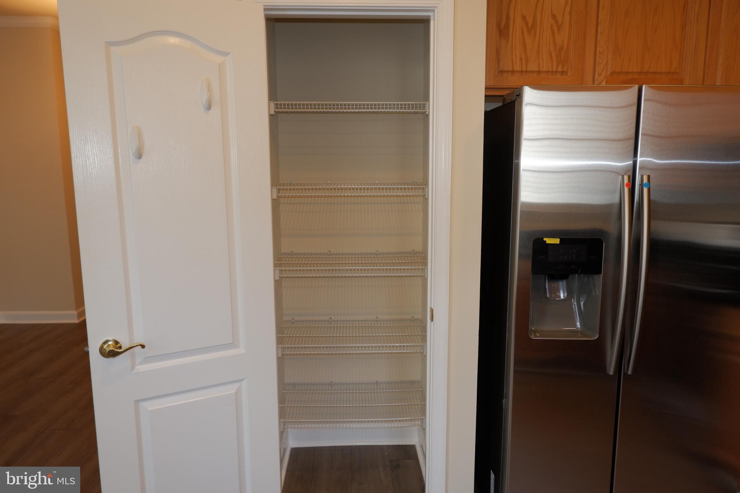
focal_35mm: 24
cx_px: 370
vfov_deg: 53.1
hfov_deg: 73.7
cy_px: 246
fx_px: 493
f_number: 3.6
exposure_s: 1/60
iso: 400
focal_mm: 16.1
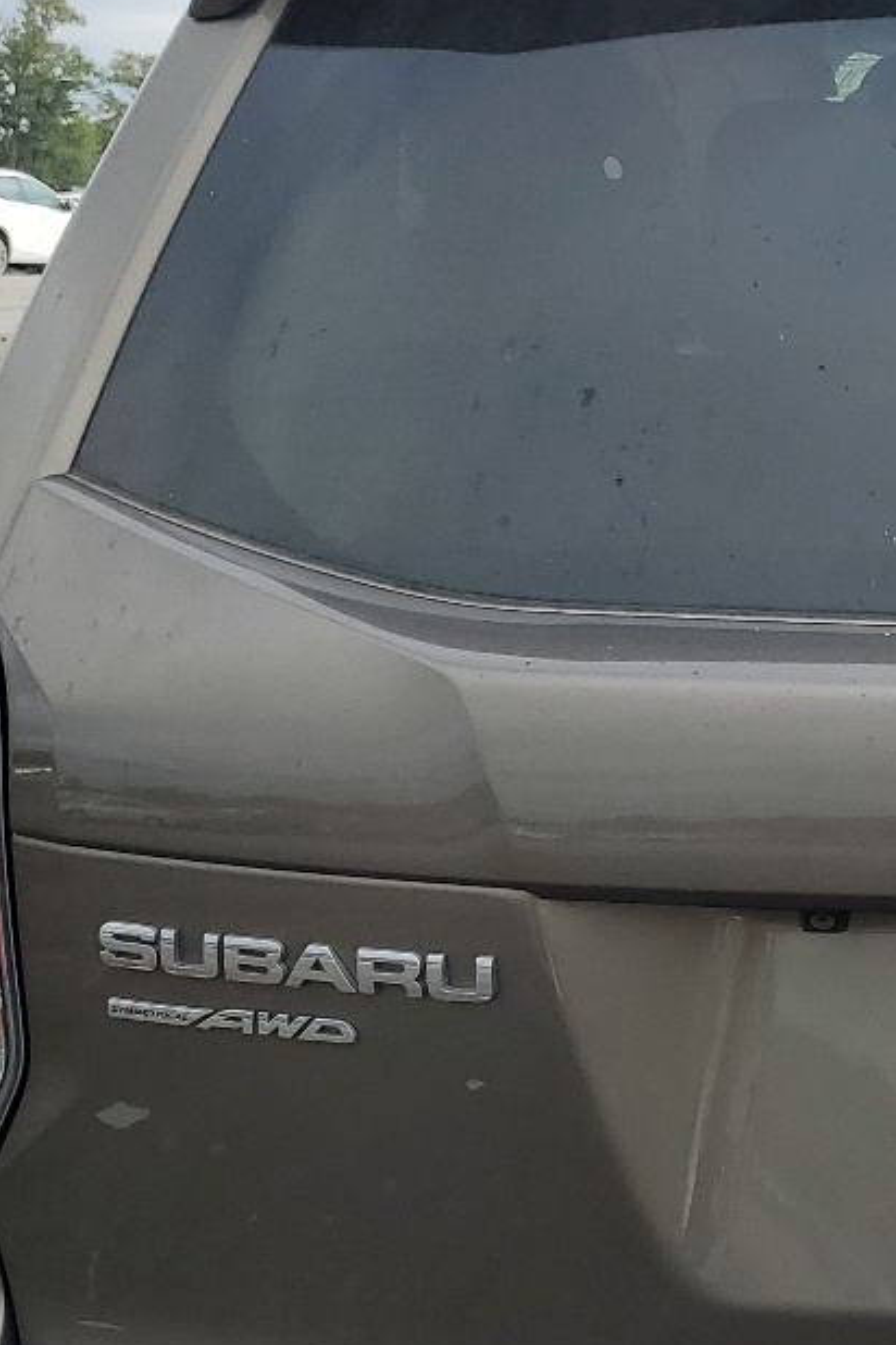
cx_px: 1248
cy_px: 871
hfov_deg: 17.9
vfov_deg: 28.7
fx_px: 2613
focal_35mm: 70
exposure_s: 1/1667
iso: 50
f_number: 1.5
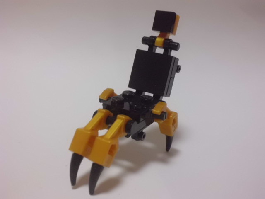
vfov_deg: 30.9
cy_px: 100
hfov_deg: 40.4
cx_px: 132
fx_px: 360
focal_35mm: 47
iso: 400
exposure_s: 1/25
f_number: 3.4
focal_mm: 8.3
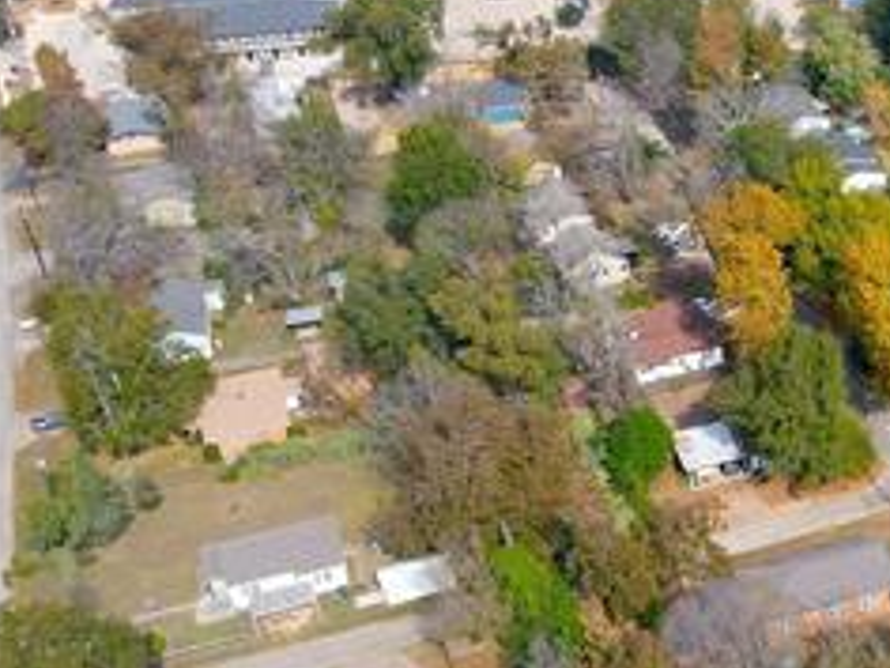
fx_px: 1671
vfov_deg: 22.5
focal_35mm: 65
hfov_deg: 25.9
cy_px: 430
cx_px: 1131
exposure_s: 1/400
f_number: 2.8
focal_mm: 4.5
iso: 110
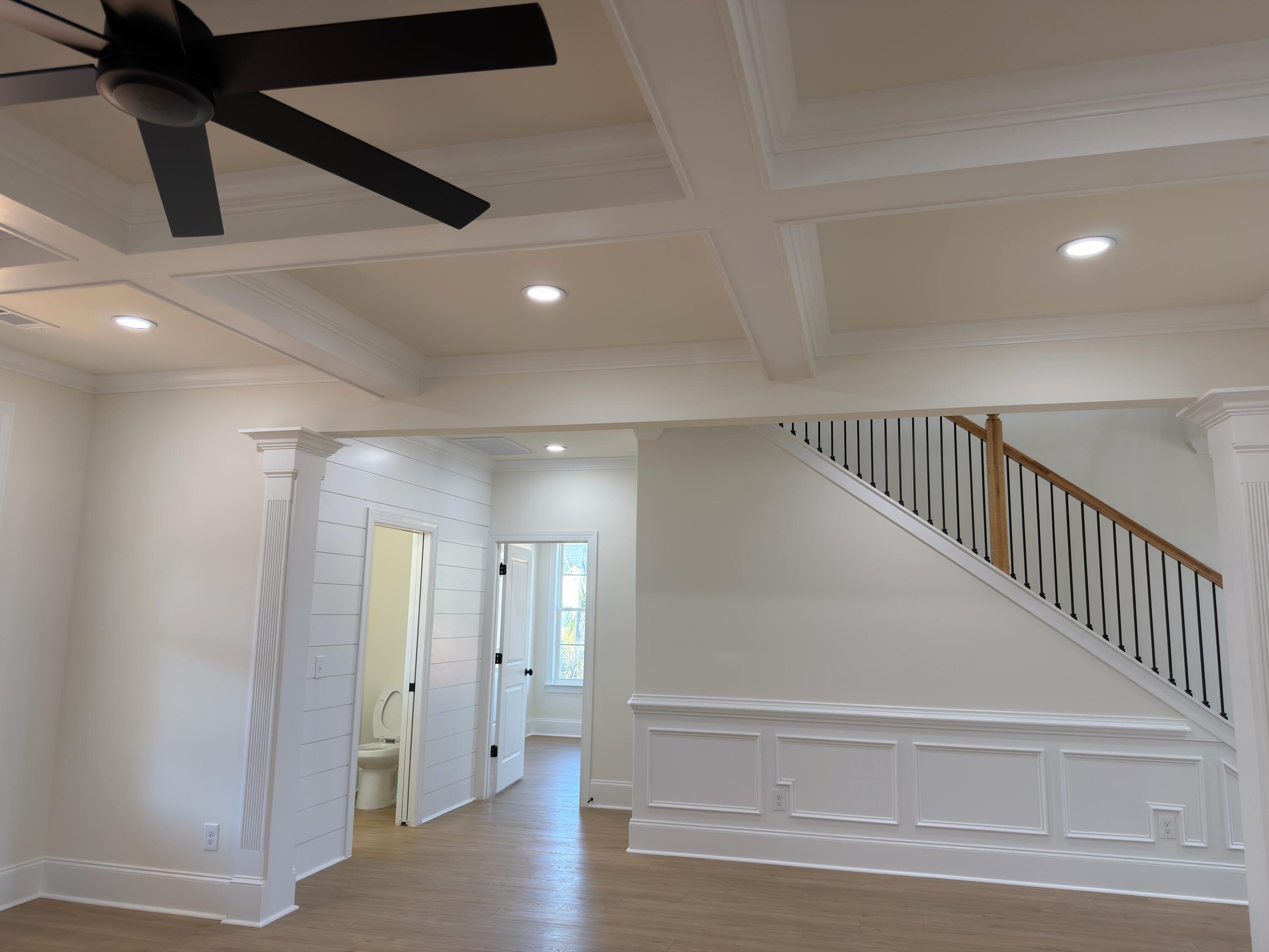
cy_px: 476
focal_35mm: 24
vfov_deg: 56.8
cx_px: 634
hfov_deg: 71.6
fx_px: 880
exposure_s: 1/233
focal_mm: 6.76
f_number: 1.78
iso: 160
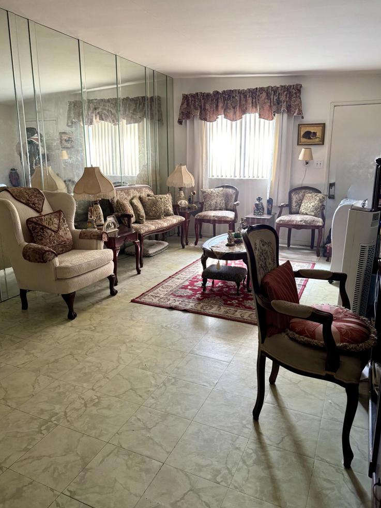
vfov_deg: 69.4
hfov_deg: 54.9
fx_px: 367
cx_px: 194
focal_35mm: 25
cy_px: 244
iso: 320
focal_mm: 6.76
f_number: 1.78
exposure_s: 1/60
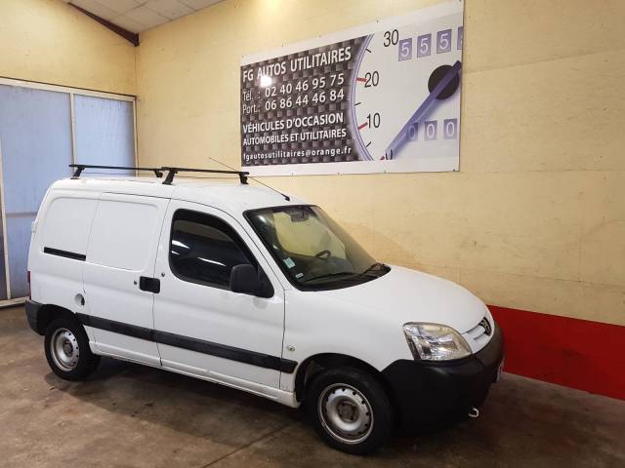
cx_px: 312
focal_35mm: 26
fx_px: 469
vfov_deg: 53.1
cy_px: 234
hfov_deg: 67.3
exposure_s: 1/50
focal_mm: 4.2
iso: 125
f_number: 1.7
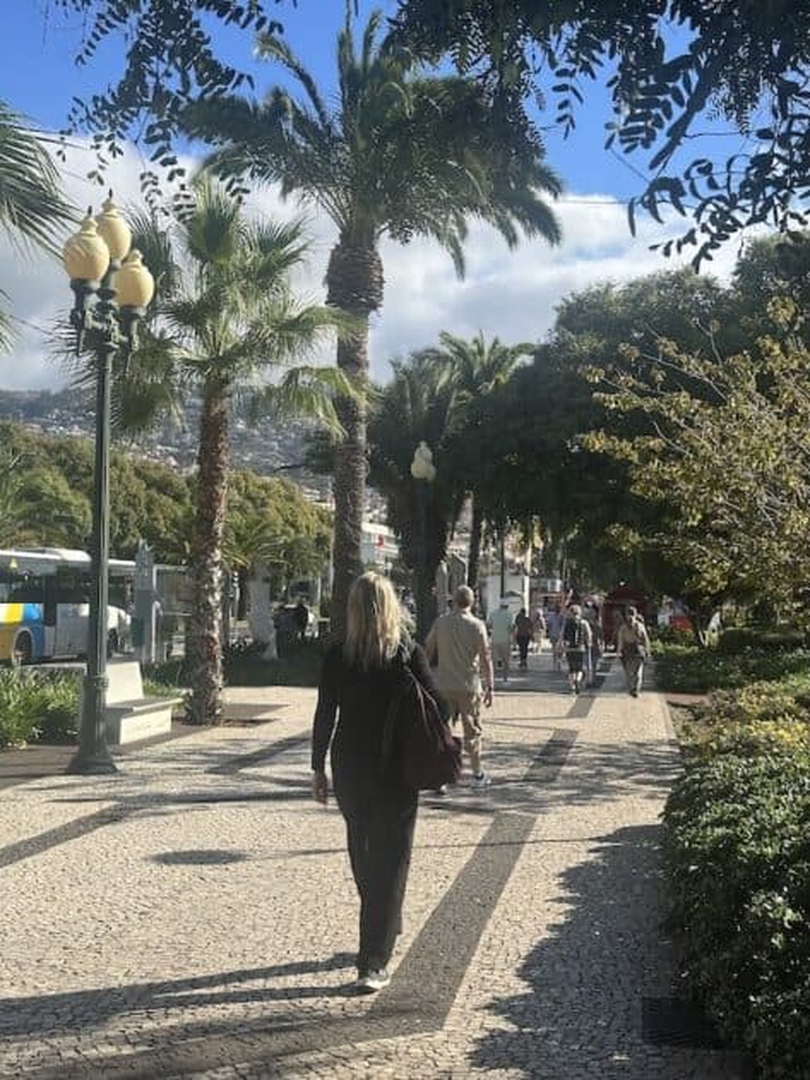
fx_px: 1497
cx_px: 405
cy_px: 540
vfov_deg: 39.6
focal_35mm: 48
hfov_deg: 30.3
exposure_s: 1/2597
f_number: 1.78
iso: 64
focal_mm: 6.86
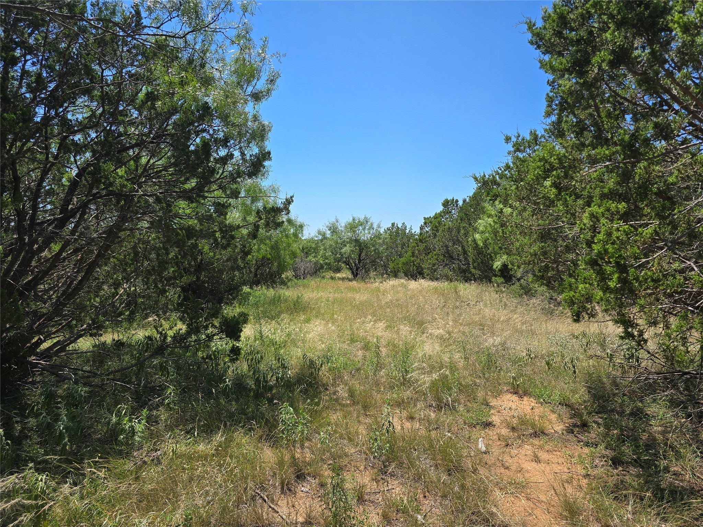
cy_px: 264
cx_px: 352
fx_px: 467
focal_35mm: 23
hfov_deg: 73.9
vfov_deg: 58.9
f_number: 1.7
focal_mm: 6.3
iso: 12
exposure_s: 1/677
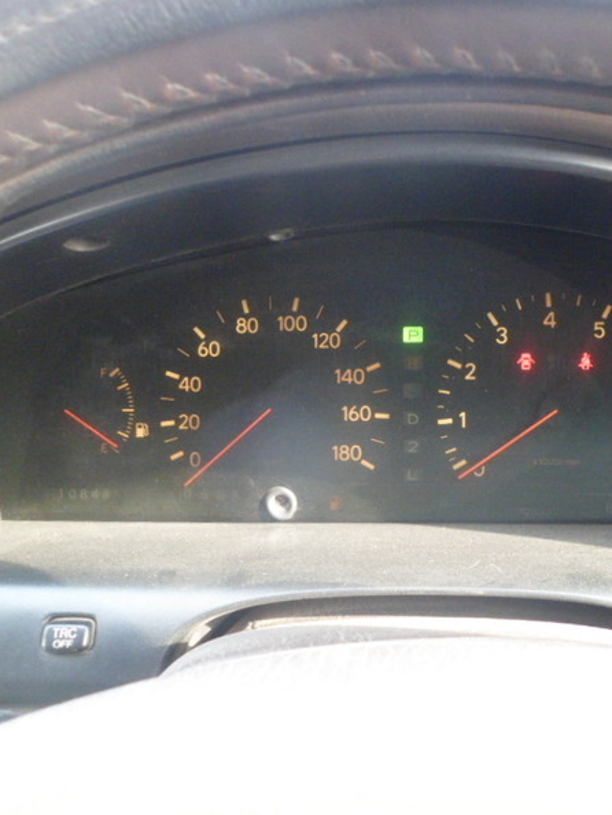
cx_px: 394
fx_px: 824
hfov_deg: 40.4
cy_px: 405
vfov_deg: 52.6
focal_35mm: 35
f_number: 3.3
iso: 240
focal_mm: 4.9
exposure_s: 1/45
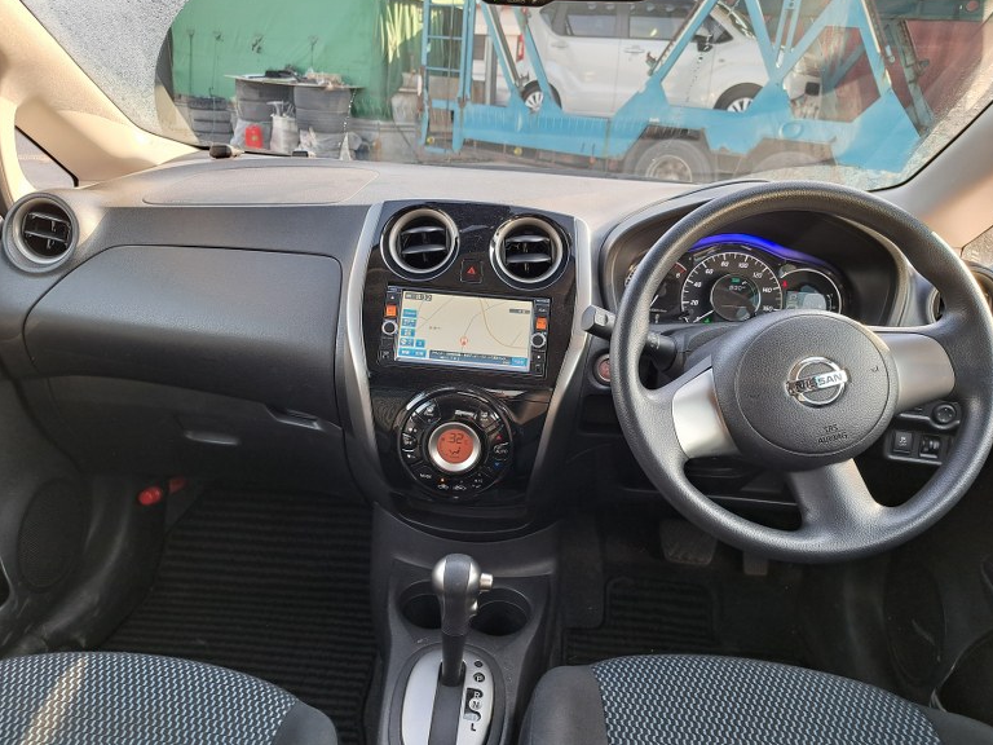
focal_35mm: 25
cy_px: 371
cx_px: 494
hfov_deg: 69.4
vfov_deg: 54.9
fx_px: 717
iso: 50
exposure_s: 1/100
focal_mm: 5.23
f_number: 1.8
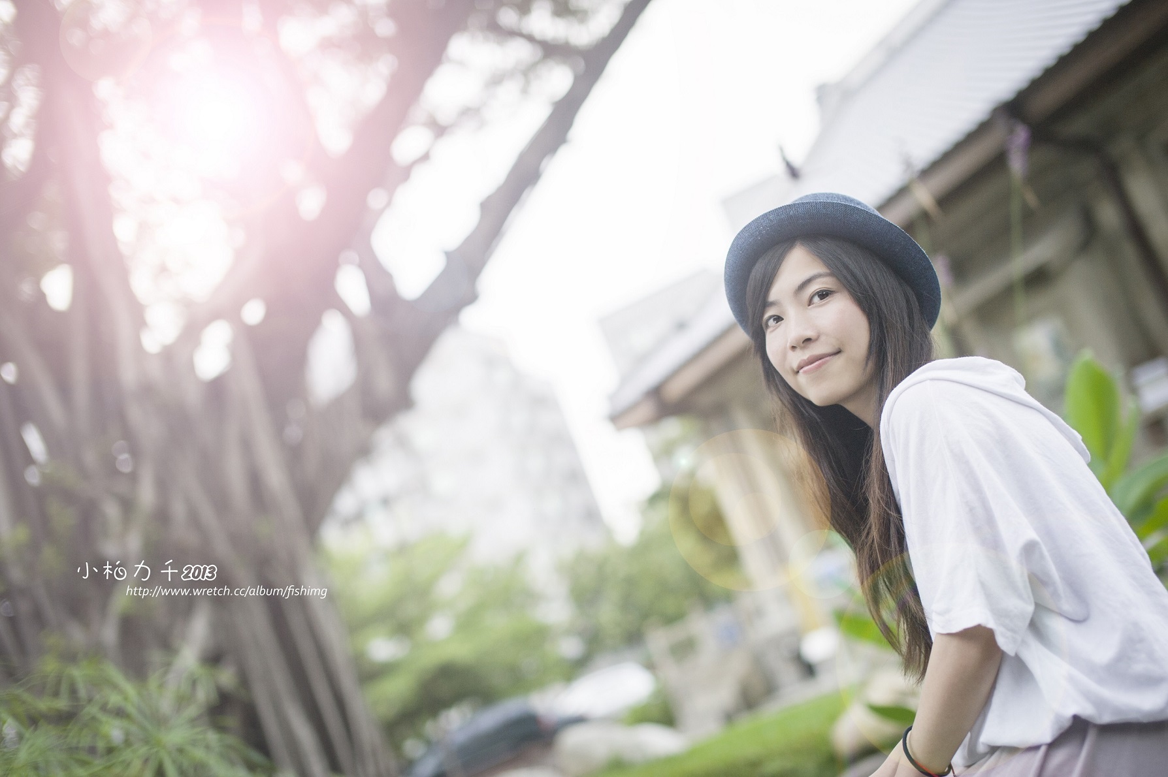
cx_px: 584
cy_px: 388
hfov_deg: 39.6
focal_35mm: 50
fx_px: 1621
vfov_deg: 27.0
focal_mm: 50
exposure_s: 1/3200
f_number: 2
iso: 100
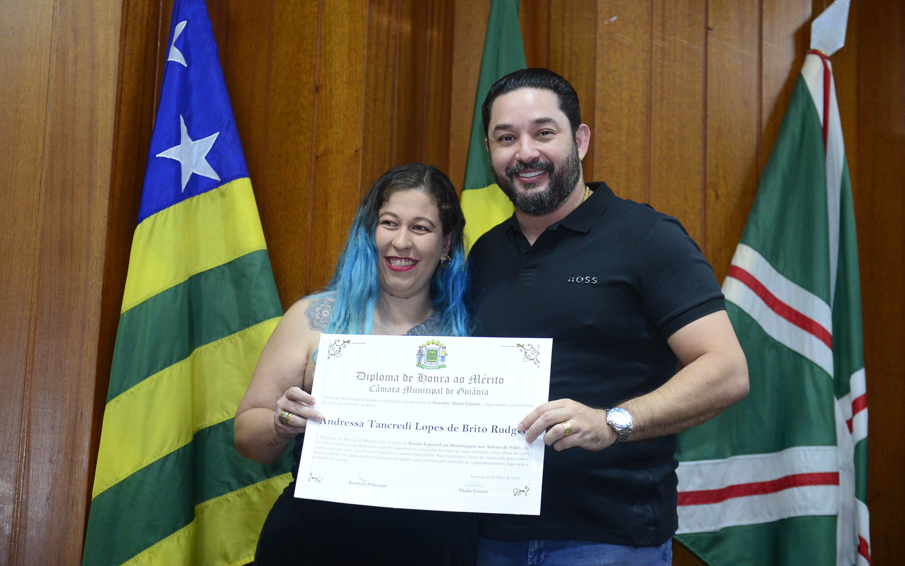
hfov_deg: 28.6
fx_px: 1776
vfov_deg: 18.1
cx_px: 449
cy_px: 267
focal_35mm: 72
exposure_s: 1/125
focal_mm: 70
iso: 2500
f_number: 4.5
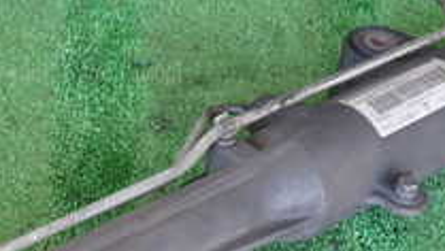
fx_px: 1181
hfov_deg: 20.1
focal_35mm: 100
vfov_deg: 11.8
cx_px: -79
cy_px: 340
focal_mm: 5.79
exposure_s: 1/60
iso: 160
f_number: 2.4
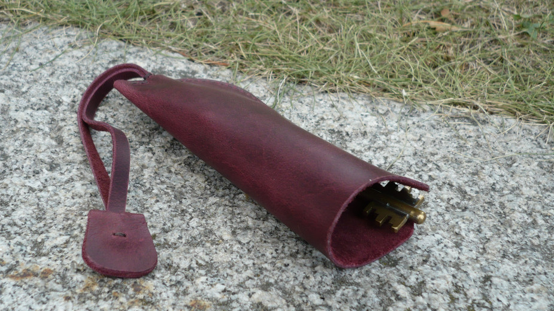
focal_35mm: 44
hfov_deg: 46.4
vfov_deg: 27.1
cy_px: 175
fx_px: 646
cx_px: 257
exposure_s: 1/200
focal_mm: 5.8
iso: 100
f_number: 2.8
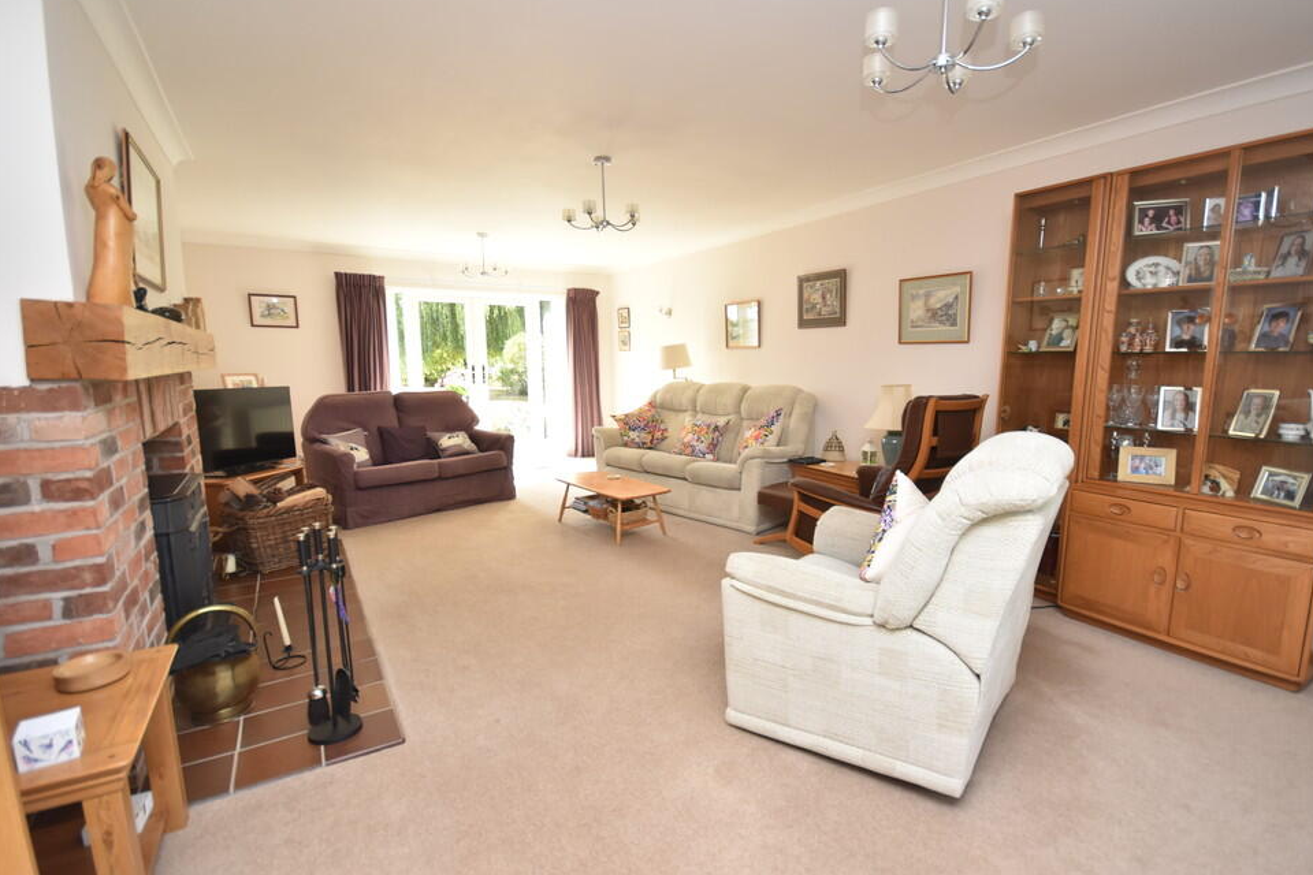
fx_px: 584
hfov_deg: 96.6
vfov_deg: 73.7
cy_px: 446
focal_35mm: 16
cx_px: 695
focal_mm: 10
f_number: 5
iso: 560
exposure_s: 1/200
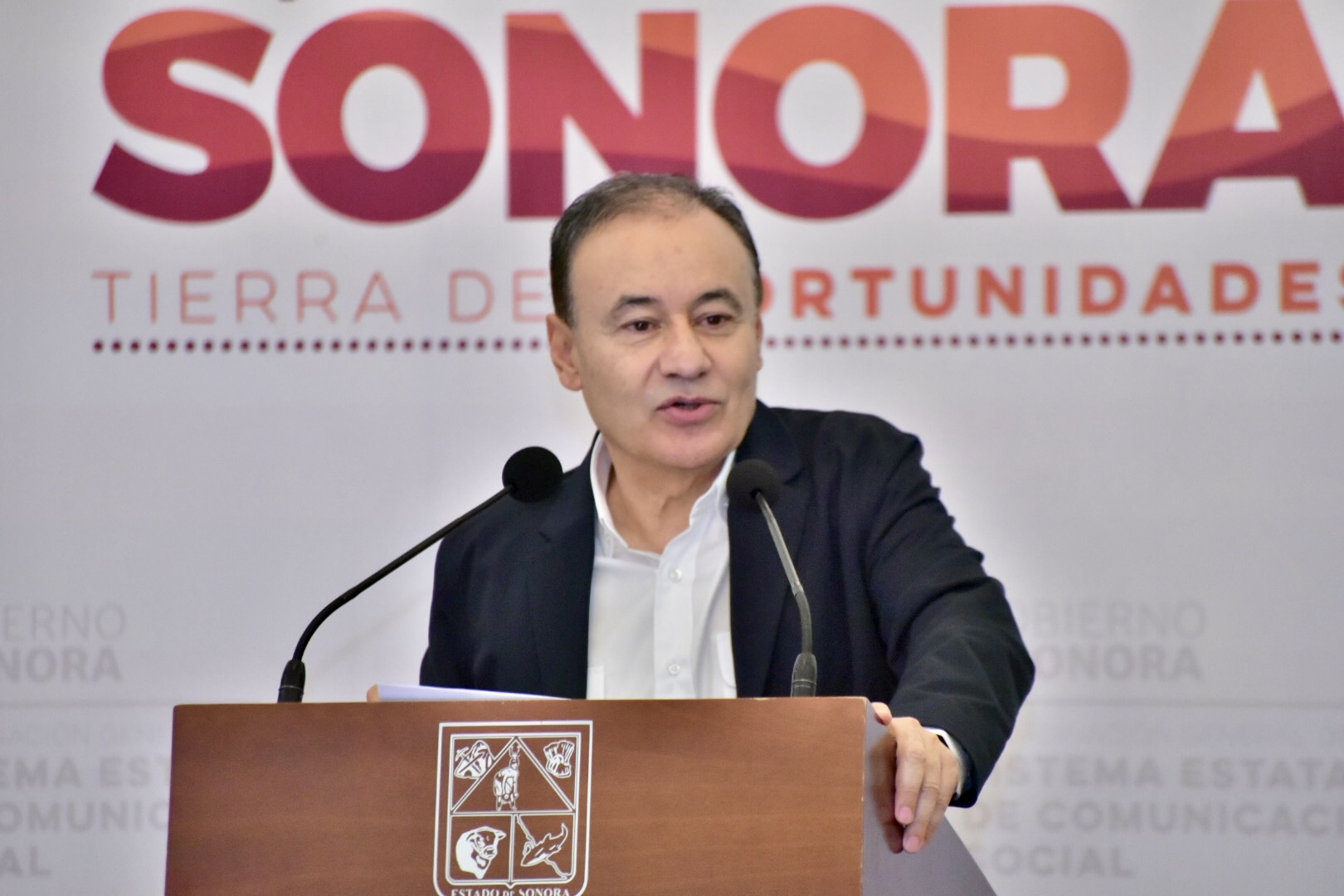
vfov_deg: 4.6
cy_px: 448
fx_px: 11199
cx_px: 672
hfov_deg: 6.9
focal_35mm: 300
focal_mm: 300
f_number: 5.6
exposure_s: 1/200
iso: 10000
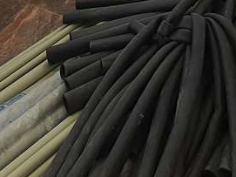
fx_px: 491
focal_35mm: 72
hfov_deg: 26.0
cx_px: 219
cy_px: -195
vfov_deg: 15.5
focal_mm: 1.8
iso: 50
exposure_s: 1/100
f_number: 2.2
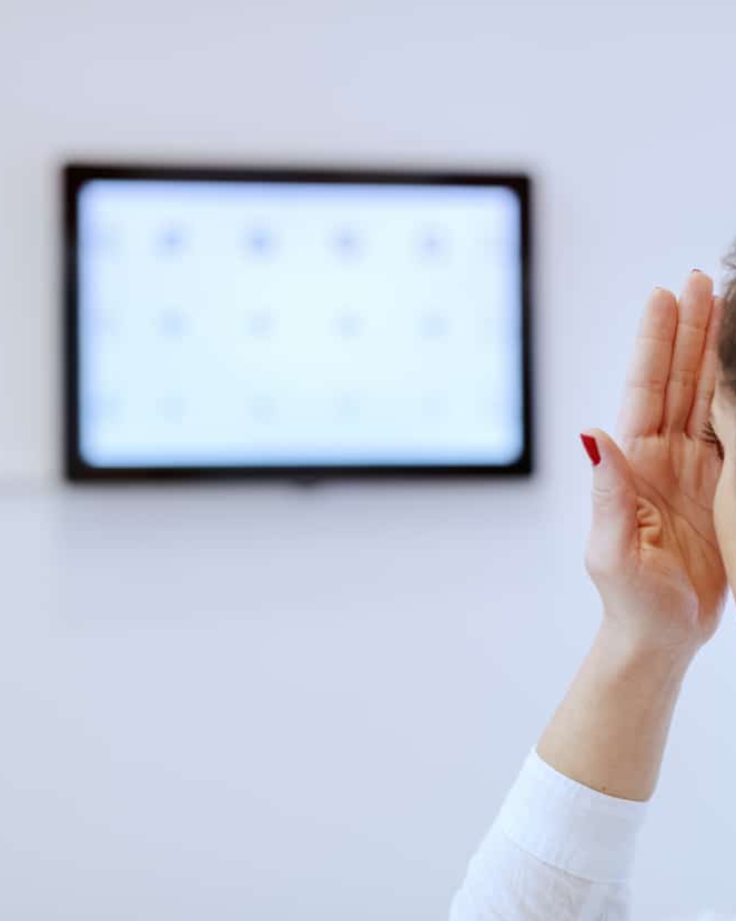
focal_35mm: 71
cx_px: 576
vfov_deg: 26.8
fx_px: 1934
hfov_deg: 21.3
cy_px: 462
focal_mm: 50
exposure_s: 1/200
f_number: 2
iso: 320
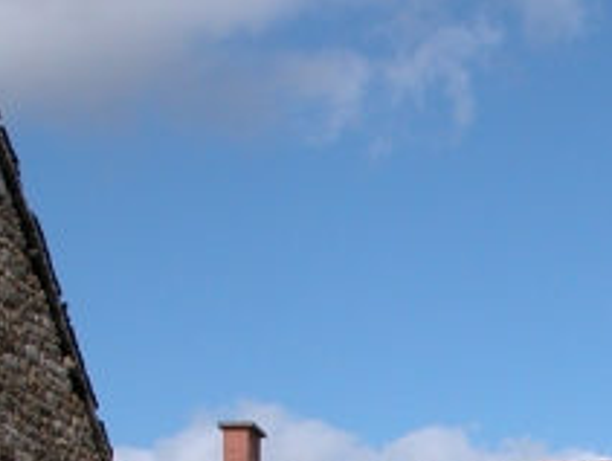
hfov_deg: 16.9
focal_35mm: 113
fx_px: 2001
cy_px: 716
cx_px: 638
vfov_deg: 12.4
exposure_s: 1/411
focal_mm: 8.9
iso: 100
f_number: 7.1
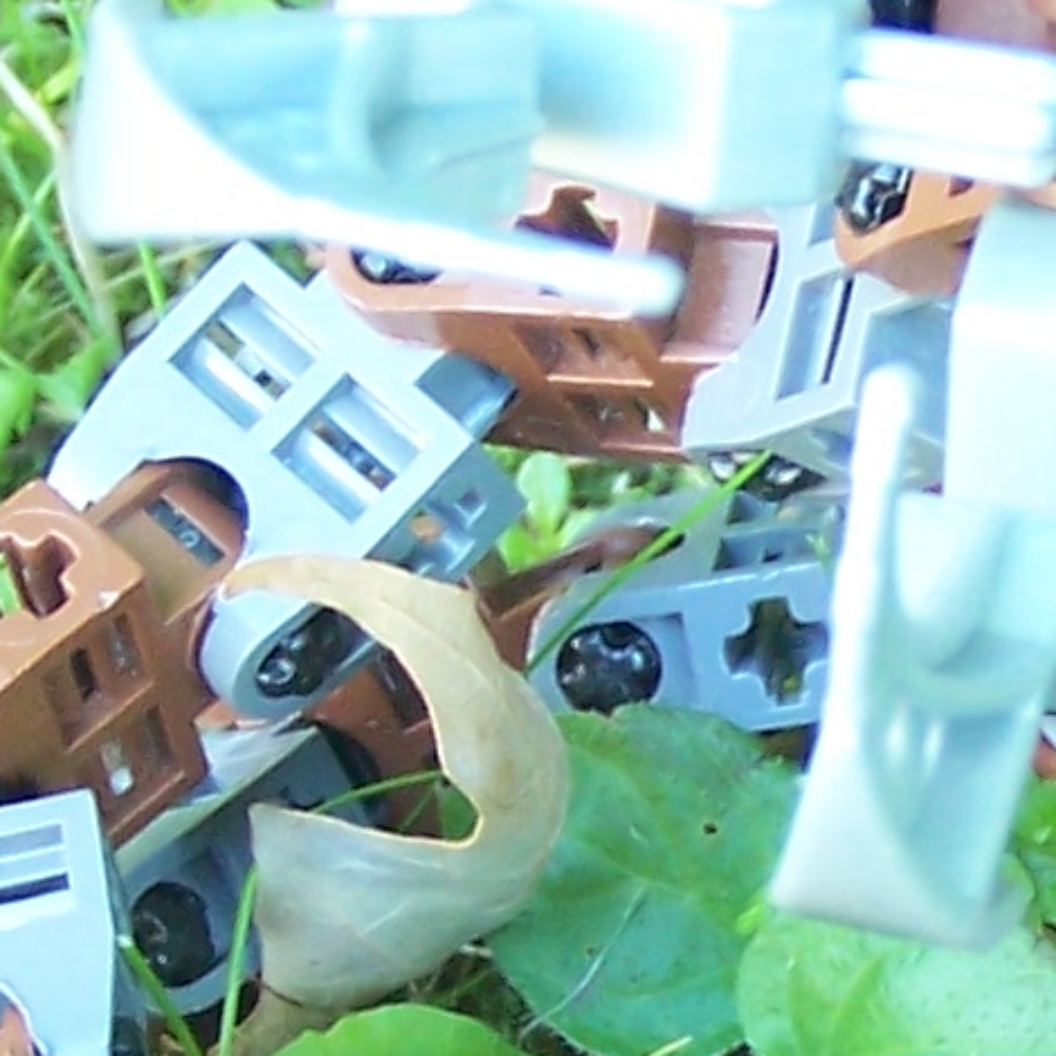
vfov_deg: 7.1
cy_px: 692
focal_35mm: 247
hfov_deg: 7.1
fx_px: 8525
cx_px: 1146
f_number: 3
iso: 140
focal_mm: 8.5
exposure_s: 1/15
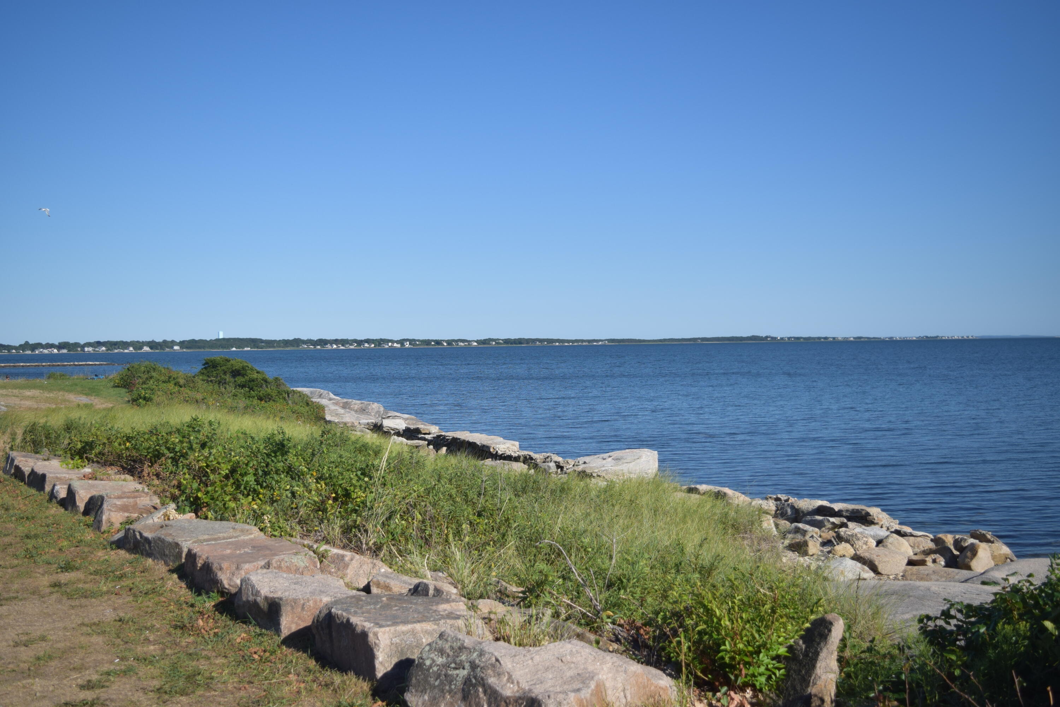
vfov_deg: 36.9
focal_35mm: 36
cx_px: 530
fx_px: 1060
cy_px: 354
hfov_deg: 53.1
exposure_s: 1/2500
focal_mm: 24
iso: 200
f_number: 4
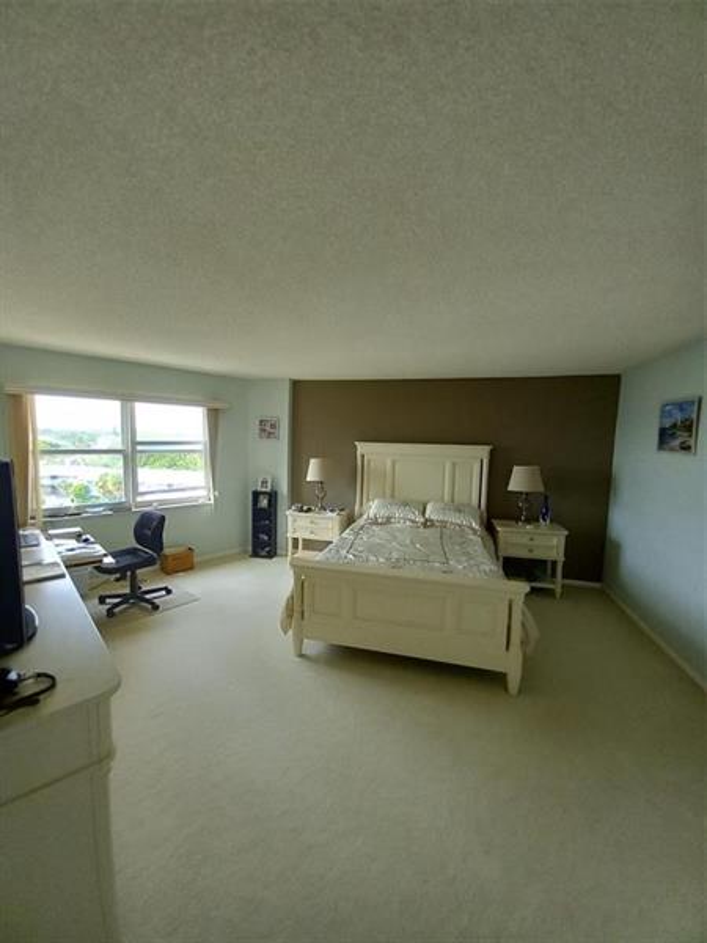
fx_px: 354
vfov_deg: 106.2
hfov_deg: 89.9
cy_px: 472
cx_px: 354
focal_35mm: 13
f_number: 2.2
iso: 100
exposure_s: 1/60
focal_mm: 1.13
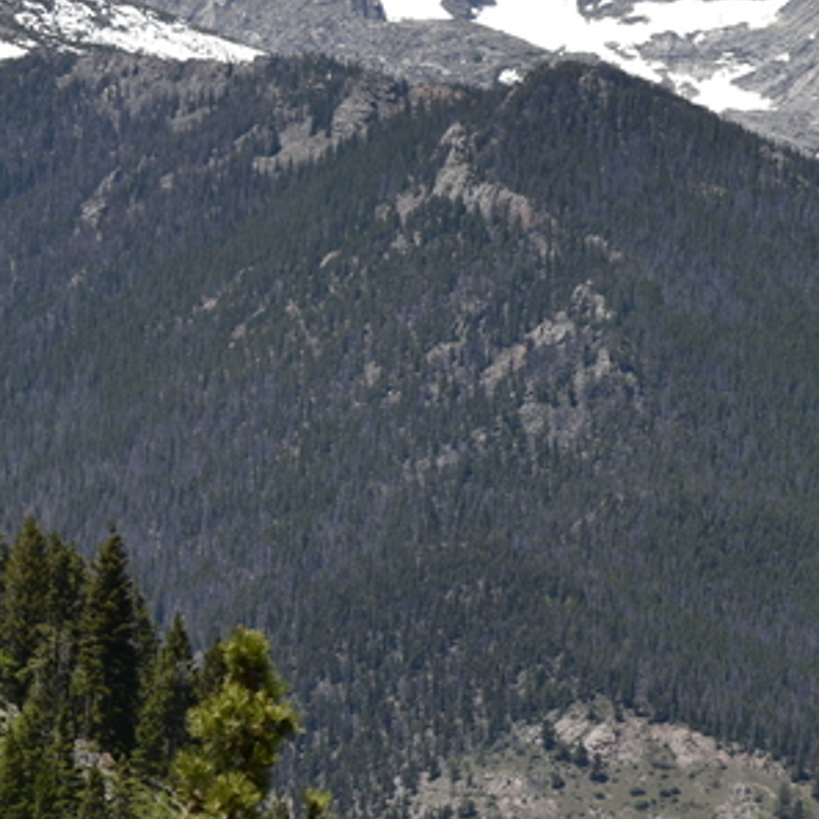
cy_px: 284
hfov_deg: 6.5
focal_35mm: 264
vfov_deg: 6.6
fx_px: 7067
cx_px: 1489
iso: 100
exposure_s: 1/320
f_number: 9
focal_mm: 72
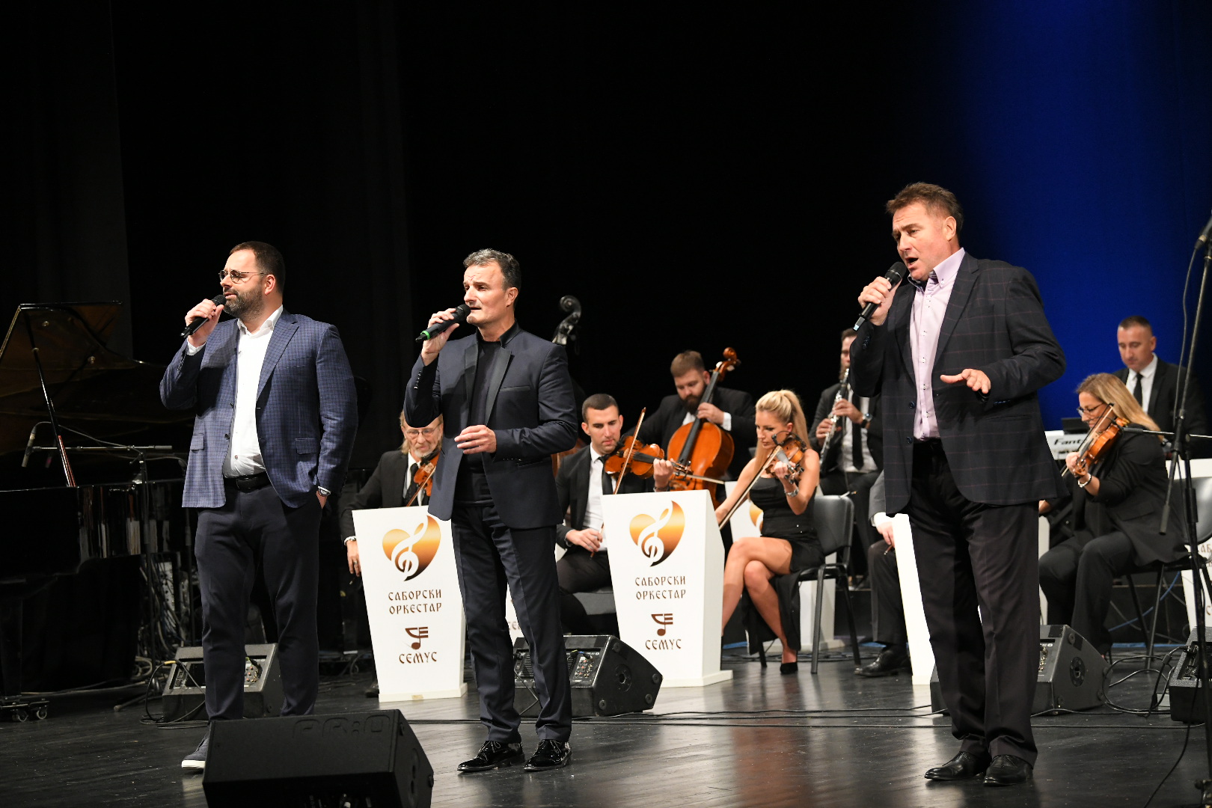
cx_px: 606
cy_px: 404
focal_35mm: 102
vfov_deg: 13.4
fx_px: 3434
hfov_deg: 20.0
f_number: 4
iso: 3200
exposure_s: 1/320
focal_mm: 102
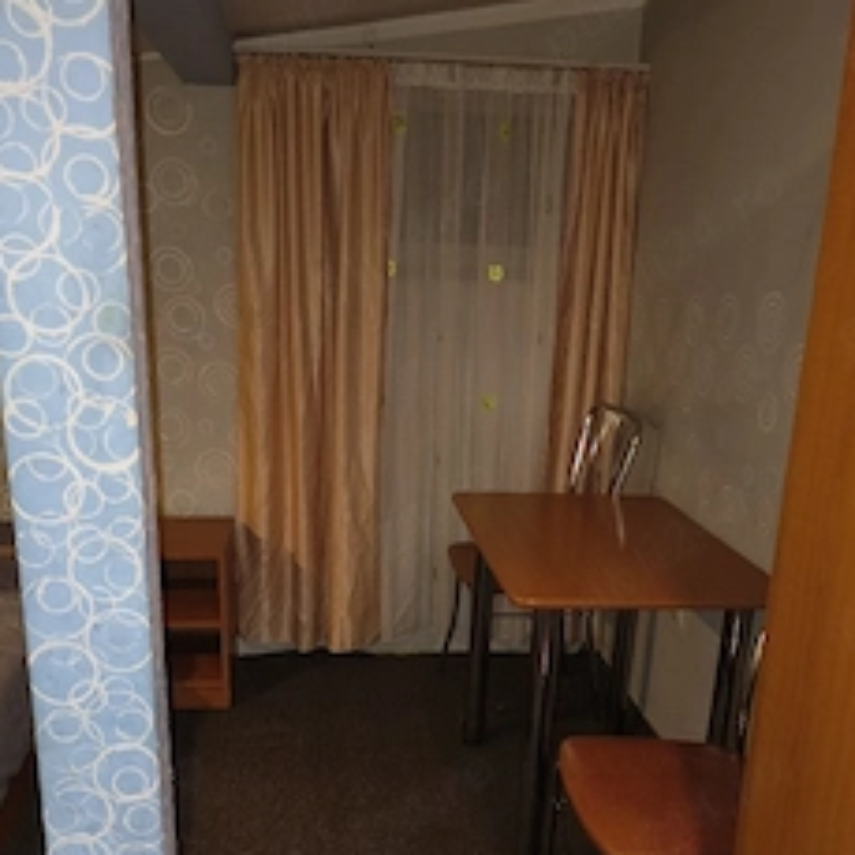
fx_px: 1034
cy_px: 597
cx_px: 448
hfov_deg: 44.9
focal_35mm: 37
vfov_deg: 44.0
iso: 2027
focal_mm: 5.56
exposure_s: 1/50.3
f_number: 1.8
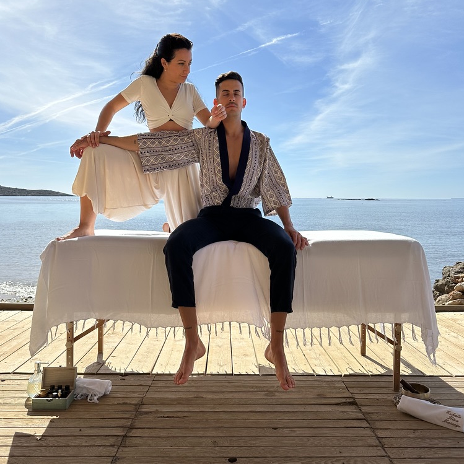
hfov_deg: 55.6
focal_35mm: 29
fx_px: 440
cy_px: 201
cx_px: 233
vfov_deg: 55.4
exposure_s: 1/8929
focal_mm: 6.86
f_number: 1.78
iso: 80
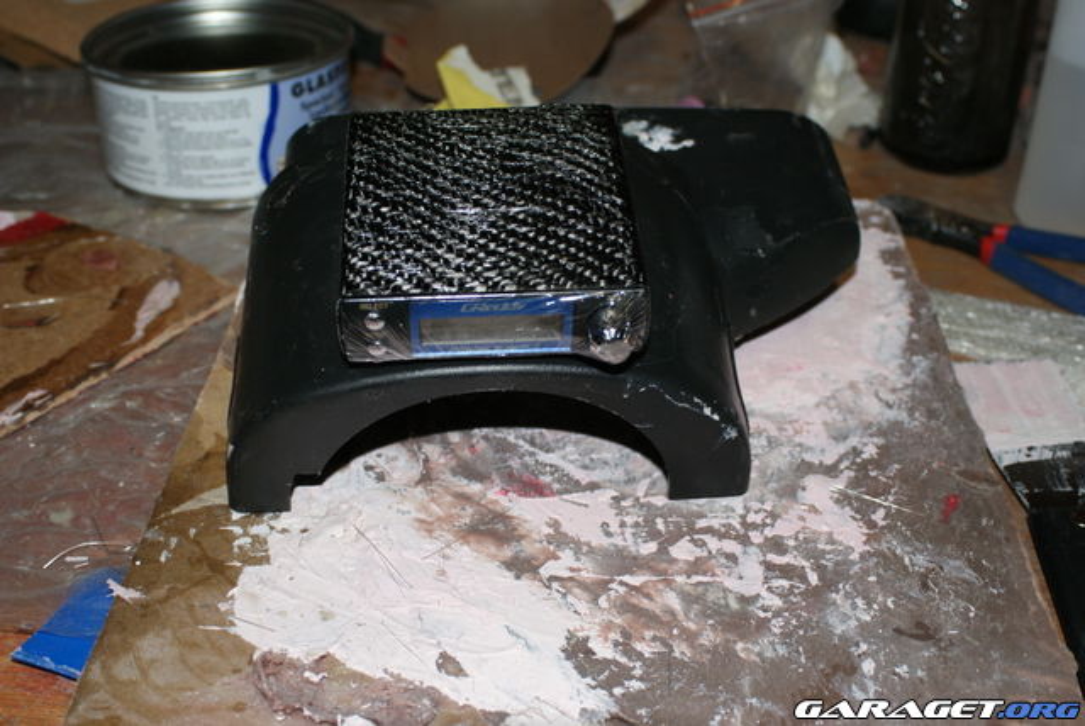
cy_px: 363
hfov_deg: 46.4
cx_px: 542
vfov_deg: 32.0
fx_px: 1267
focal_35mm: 42
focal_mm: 28
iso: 400
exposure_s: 1/60
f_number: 5.6
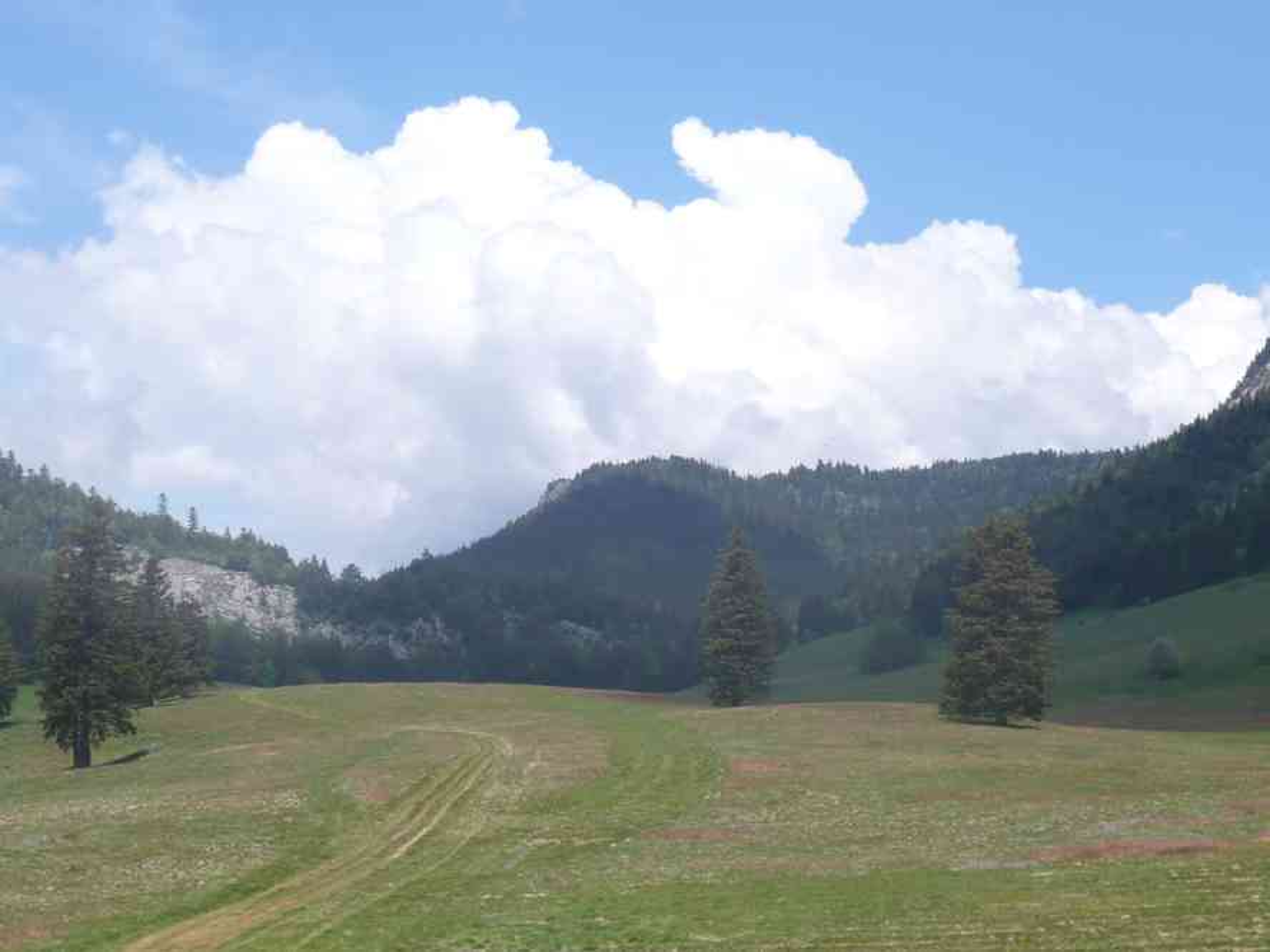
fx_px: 2495
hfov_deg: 28.6
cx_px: 635
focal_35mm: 68
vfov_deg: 21.6
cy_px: 476
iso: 100
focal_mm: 7.5
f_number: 9
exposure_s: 1/200
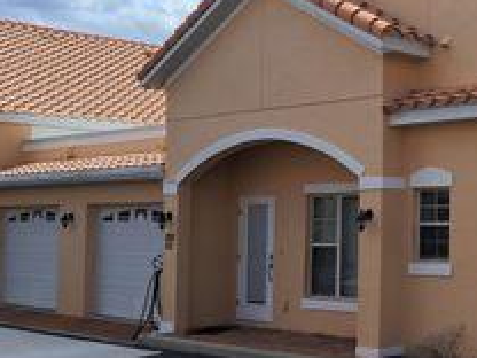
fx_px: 896
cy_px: 153
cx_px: 534
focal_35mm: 65
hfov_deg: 27.2
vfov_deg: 22.6
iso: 50
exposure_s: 1/1122
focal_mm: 4
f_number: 1.8
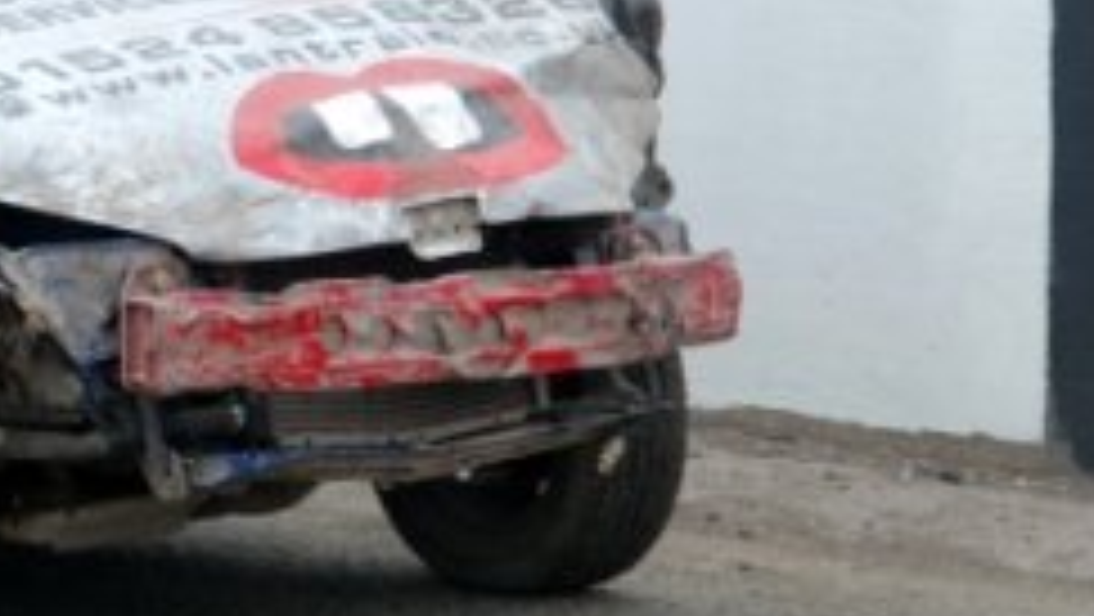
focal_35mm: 322
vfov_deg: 3.8
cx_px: -266
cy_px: -58
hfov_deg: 6.6
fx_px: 9346
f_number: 5.6
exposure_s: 1/400
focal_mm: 78
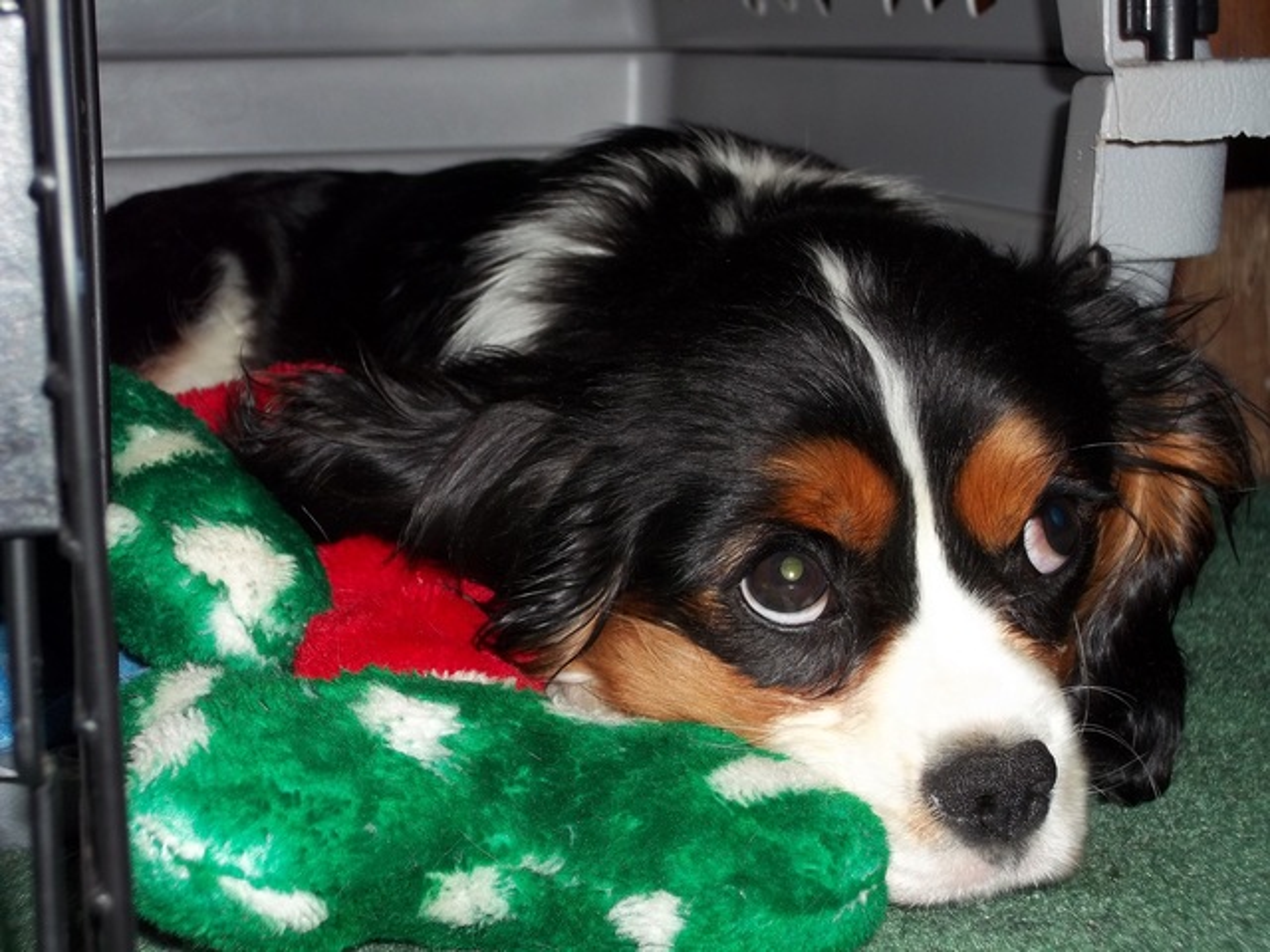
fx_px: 2825
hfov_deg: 25.3
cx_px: 635
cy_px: 476
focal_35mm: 77
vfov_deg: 19.1
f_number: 4.6
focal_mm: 13.7
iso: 80
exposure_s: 1/60
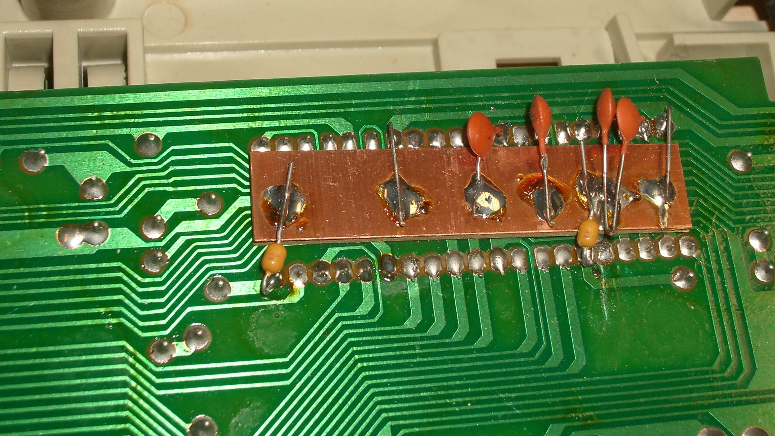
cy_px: 154
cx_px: 406
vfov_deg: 16.1
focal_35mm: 75
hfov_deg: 28.2
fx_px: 1541
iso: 80
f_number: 5.6
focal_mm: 10.2
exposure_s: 1/60
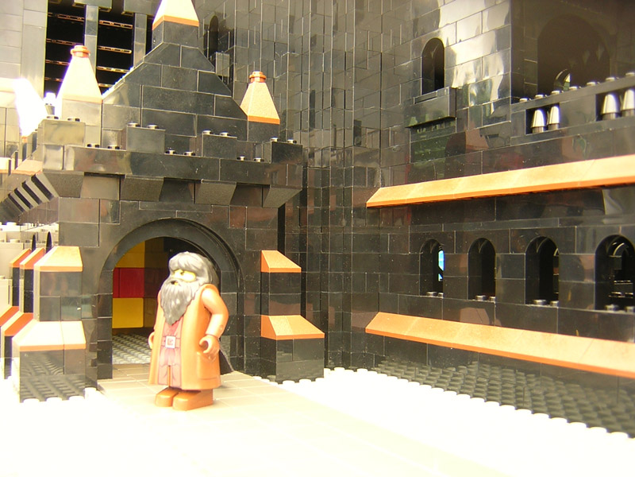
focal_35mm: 36
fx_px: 660
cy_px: 238
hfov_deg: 51.4
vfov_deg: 39.7
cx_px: 318
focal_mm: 4.7
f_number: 2.6
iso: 100
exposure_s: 1/39.6
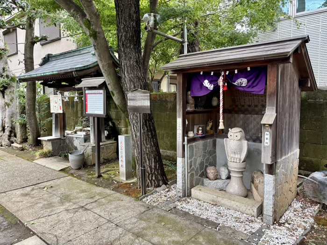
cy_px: 122
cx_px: 164
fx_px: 246
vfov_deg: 53.1
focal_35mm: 26
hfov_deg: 67.3
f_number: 1.6
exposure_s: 1/121
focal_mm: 5.96
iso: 40
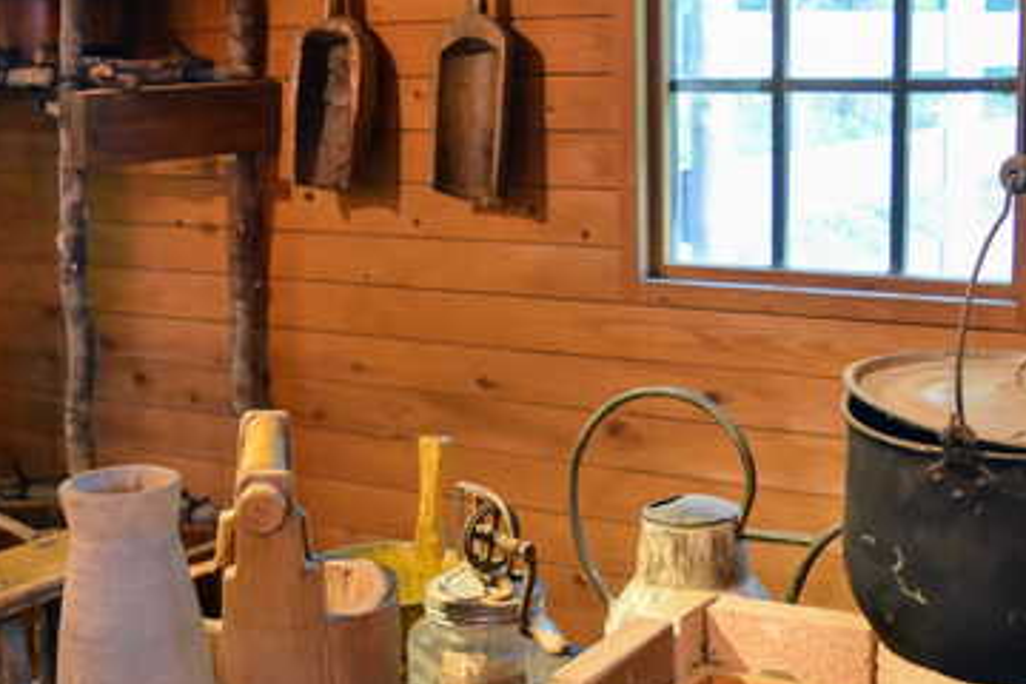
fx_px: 1624
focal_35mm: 57
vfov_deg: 23.8
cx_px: 476
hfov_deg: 35.0
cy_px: 395
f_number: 3.5
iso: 1400
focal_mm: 18
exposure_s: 1/60
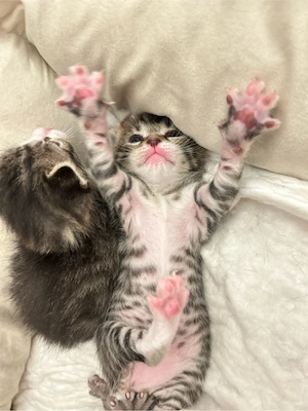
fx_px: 308
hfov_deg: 53.1
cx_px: 154
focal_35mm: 26
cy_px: 206
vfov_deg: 67.3
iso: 400
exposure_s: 1/33
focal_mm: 5.7
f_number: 1.5
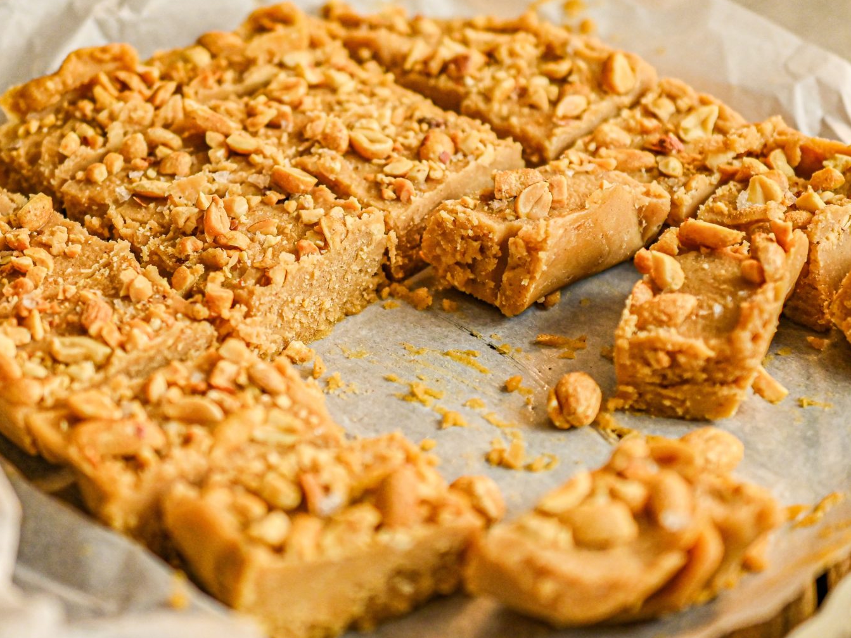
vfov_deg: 22.3
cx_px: 413
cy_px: 319
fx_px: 1622
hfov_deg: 29.4
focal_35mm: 66
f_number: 3
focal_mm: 40
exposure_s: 1/125
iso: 1000
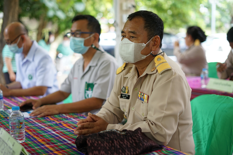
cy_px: 78
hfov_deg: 39.6
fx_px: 324
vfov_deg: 27.0
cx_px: 116
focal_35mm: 50
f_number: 2
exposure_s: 1/500
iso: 400
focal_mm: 50
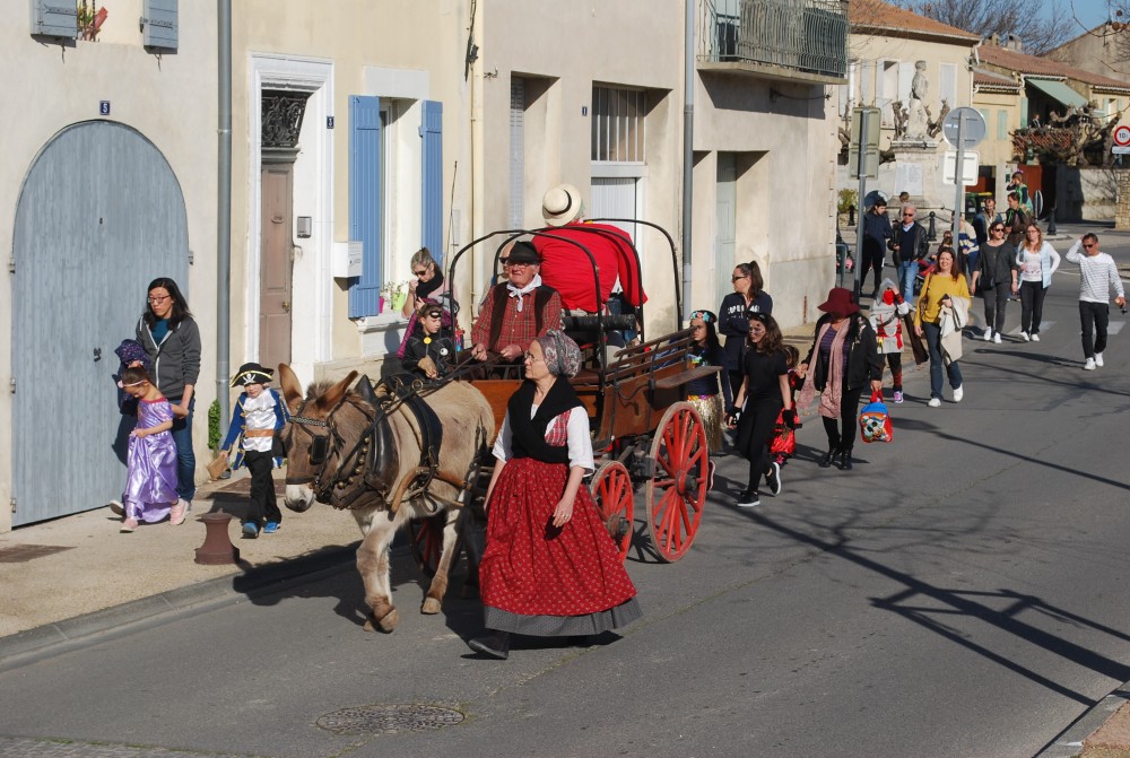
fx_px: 2595
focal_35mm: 82
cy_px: 379
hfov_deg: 24.6
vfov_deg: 16.6
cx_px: 565
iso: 100
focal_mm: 55
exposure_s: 1/320
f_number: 9
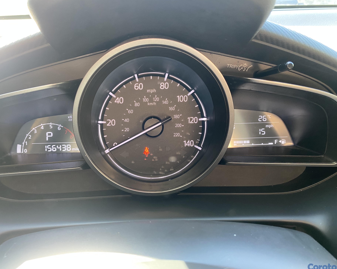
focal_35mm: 28
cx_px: 157
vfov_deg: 51.5
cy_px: 134
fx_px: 279
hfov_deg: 62.1
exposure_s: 1/60
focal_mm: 4.25
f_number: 1.8
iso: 160
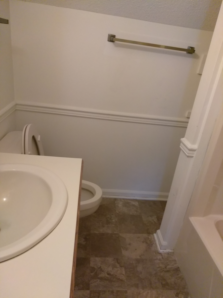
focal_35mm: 20
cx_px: 112
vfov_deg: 81.7
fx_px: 172
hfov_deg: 66.0
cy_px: 149
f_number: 2.2
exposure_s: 1/24
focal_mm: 3.46
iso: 783
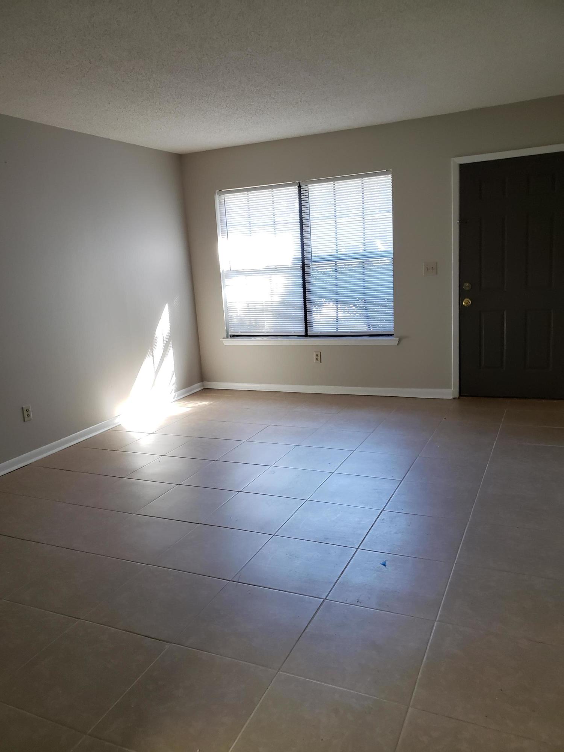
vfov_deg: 67.3
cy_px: 376
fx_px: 565
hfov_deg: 53.1
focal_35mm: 26
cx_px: 282
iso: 400
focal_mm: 4.3
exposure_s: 1/120
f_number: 2.4
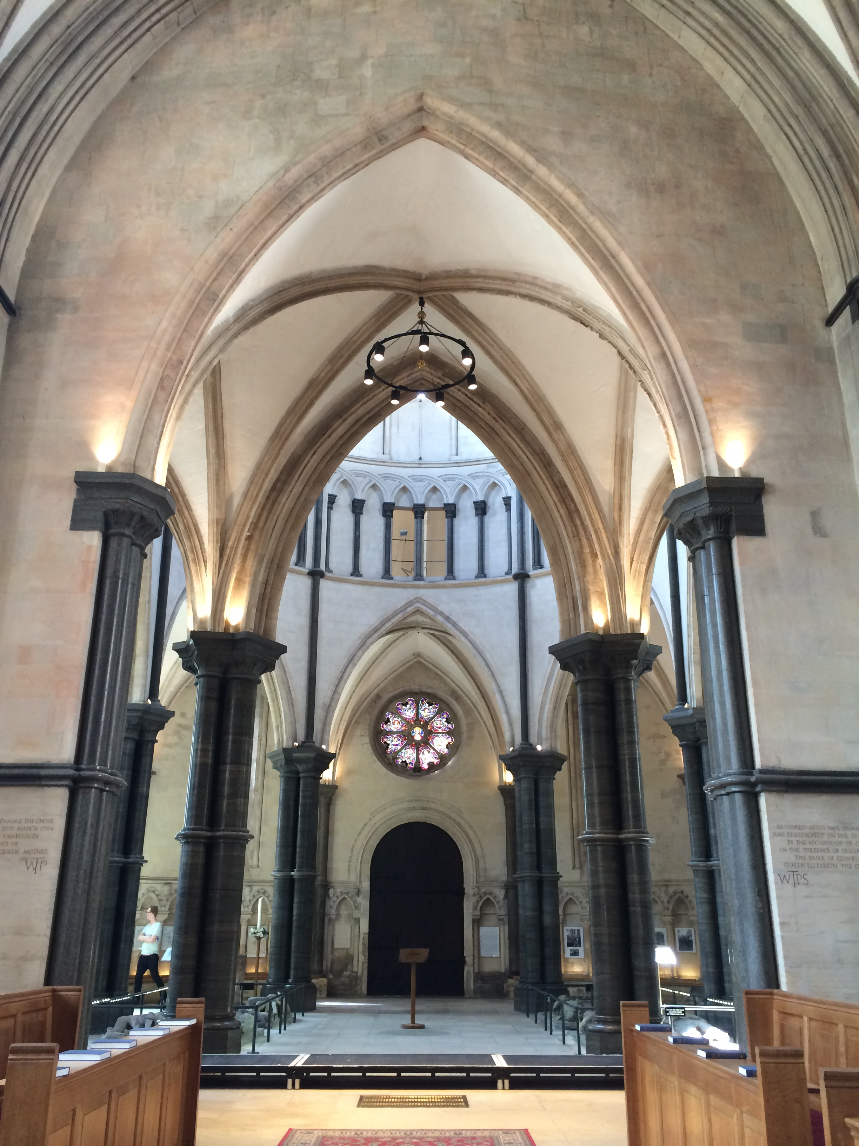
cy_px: 573
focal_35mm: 30
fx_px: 993
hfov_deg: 46.8
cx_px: 430
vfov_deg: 60.0
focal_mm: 4.12
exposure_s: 1/30
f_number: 2.2
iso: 100
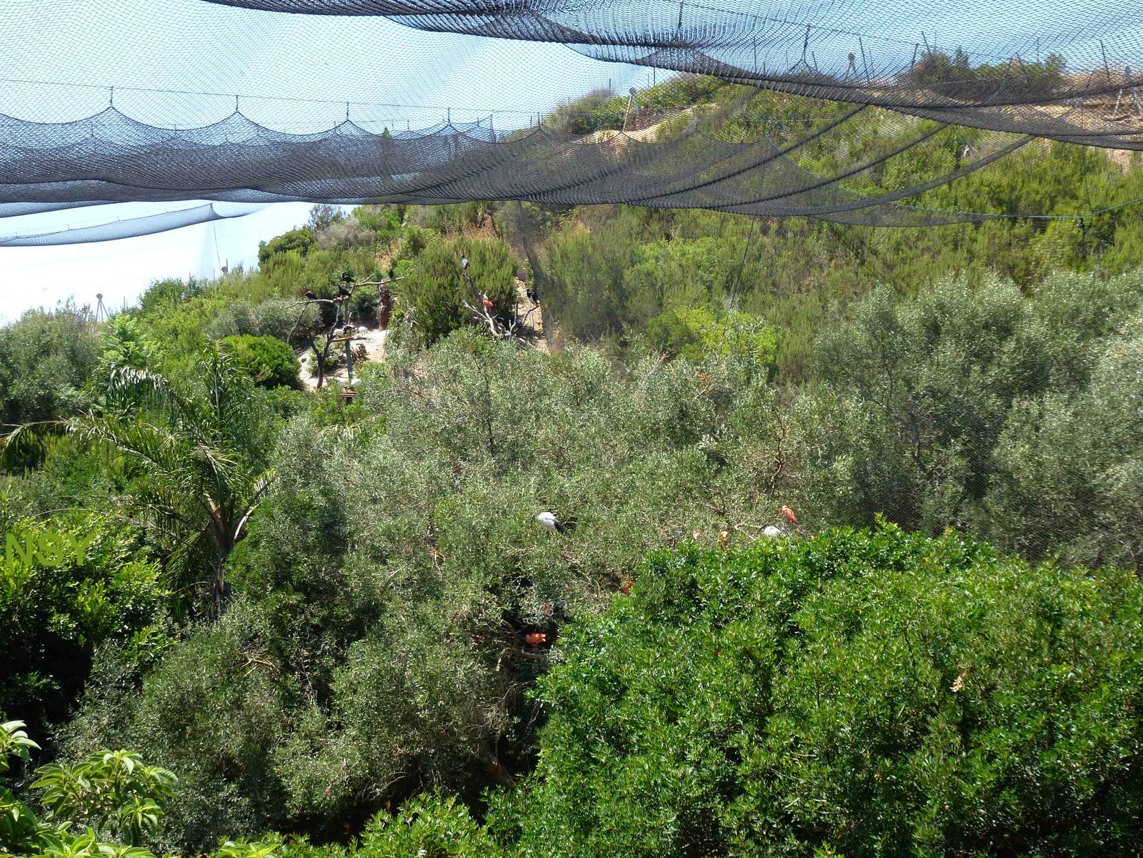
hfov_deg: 42.1
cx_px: 572
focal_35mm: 45
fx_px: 1486
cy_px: 429
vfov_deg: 32.2
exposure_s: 1/250
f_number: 4
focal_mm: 8
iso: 100
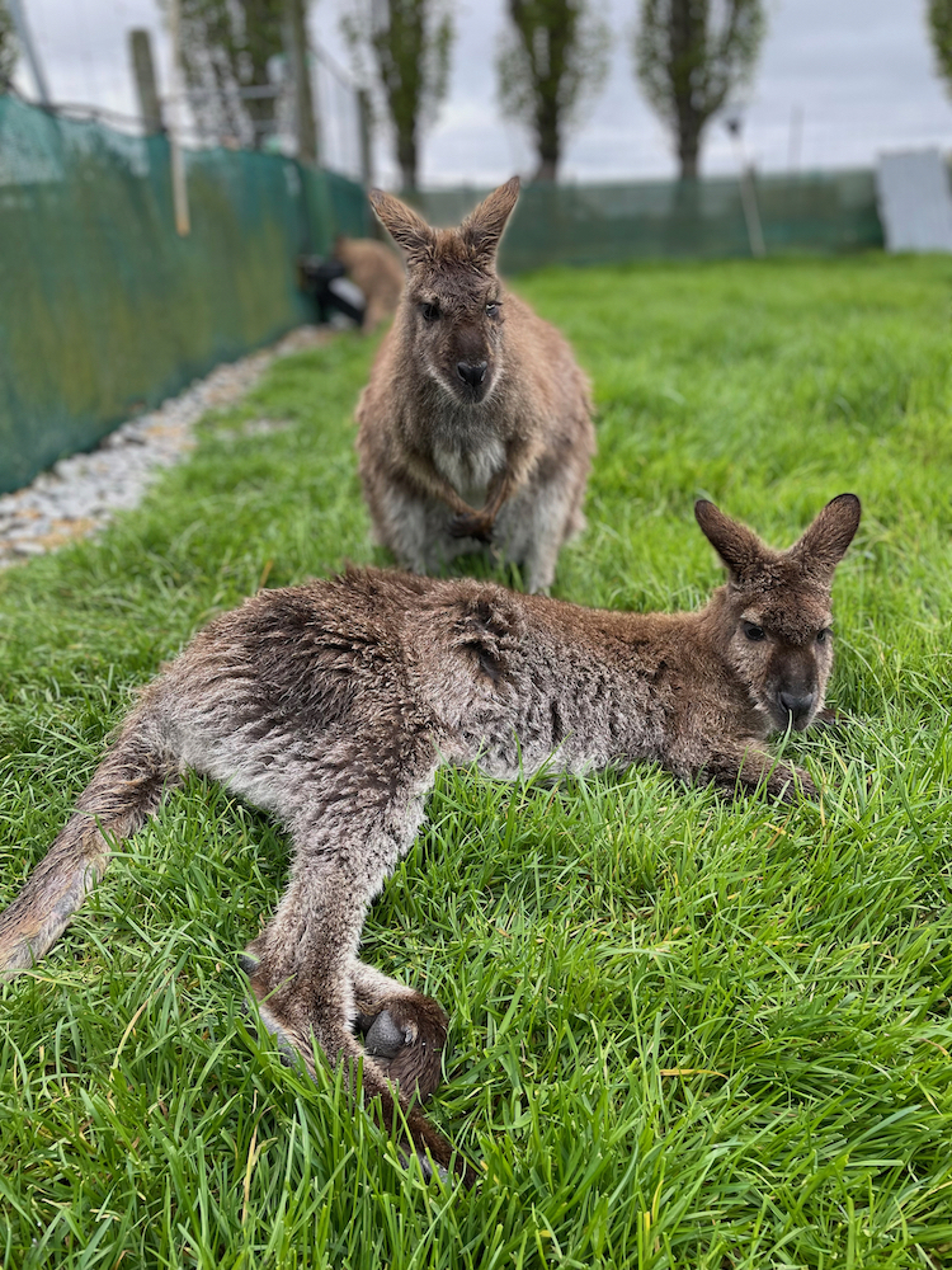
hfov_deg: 53.1
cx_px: 476
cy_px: 635
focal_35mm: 26
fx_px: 953
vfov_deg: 67.3
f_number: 1.6
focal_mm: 4.2
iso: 50
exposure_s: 1/678
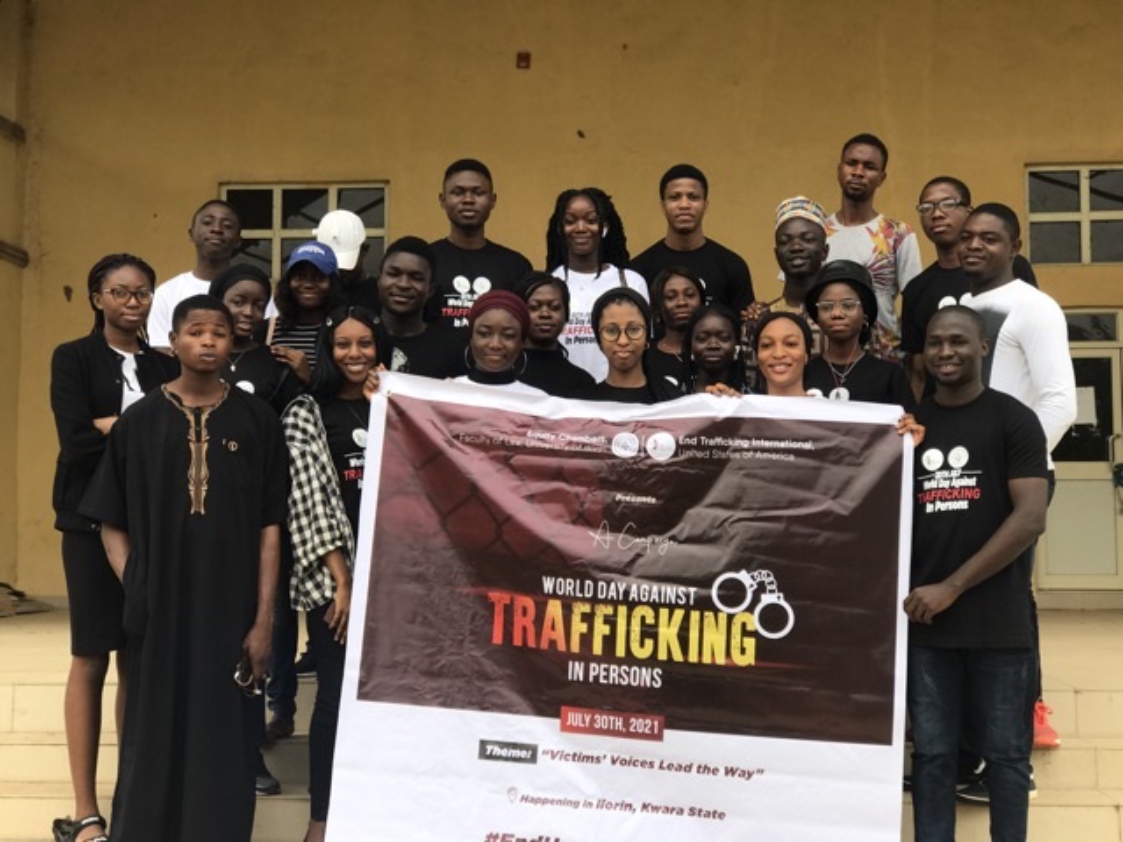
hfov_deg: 33.8
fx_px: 1849
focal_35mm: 57
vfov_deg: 25.7
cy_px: 421
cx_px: 562
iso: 20
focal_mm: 6.6
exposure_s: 1/224
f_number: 2.8
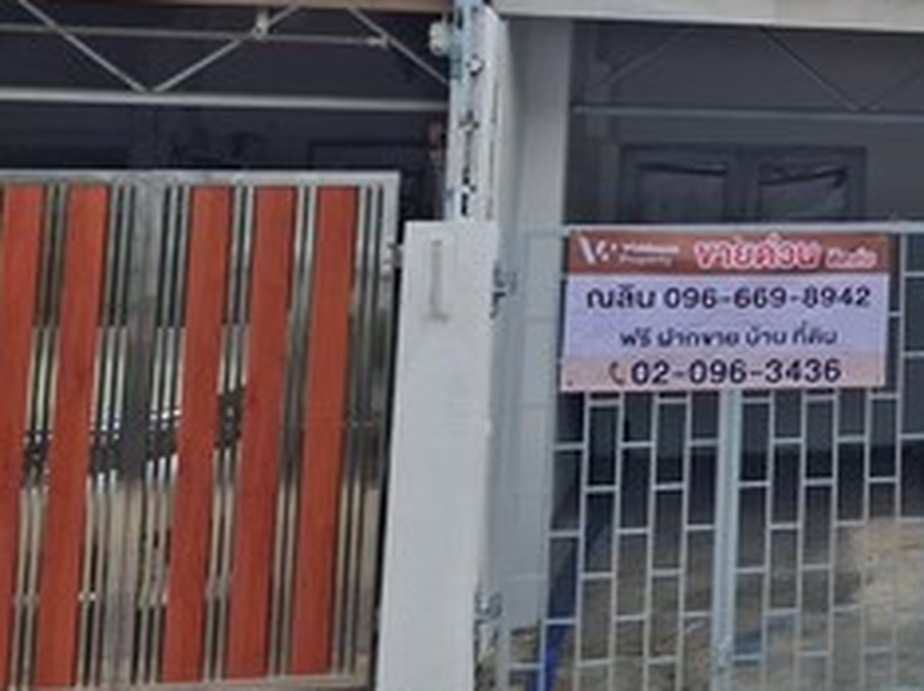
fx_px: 1680
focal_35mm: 63
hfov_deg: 26.9
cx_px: 1137
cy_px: -12
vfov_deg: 22.3
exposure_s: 1/1443
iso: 50
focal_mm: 5.54
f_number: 1.8
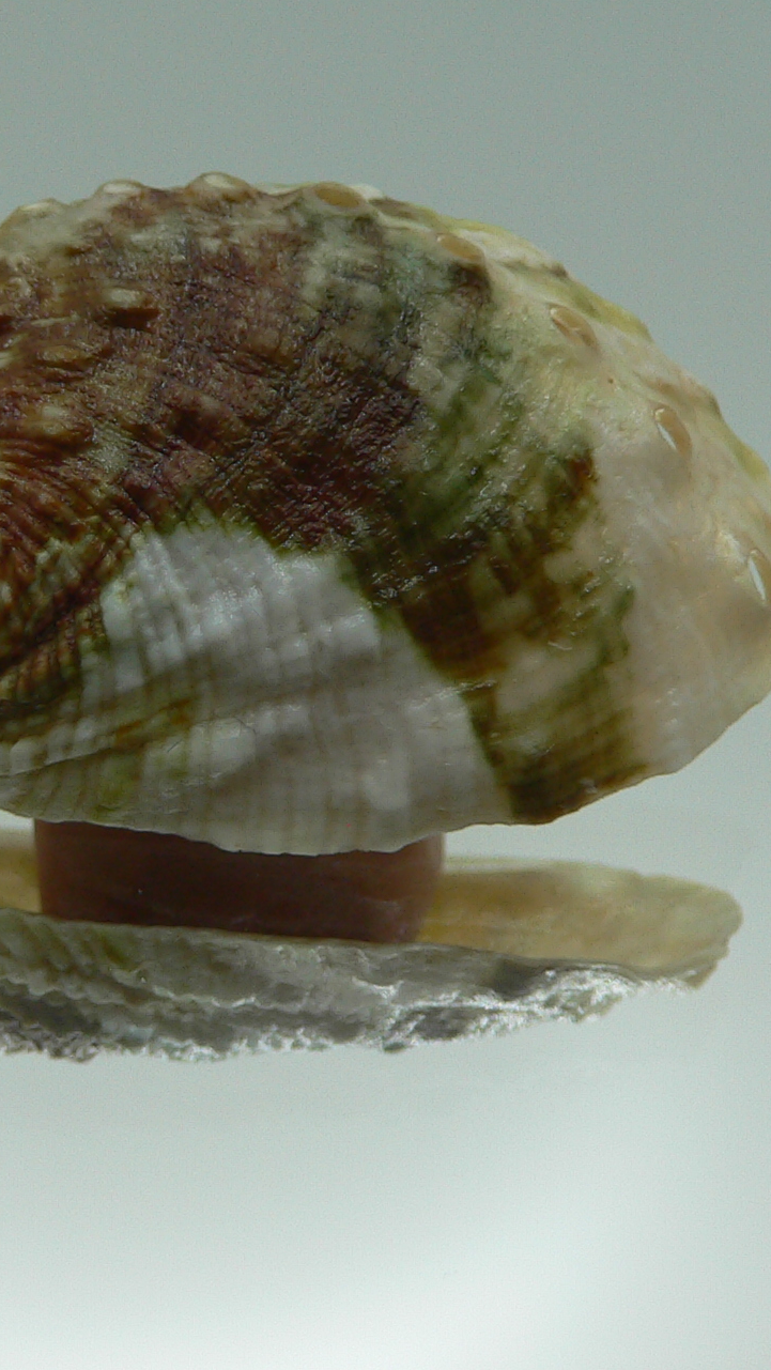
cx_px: 228
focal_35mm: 60
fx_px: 2180
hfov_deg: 20.0
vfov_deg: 34.9
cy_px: 666
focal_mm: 4.6
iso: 80
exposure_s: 1/100
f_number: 2.8
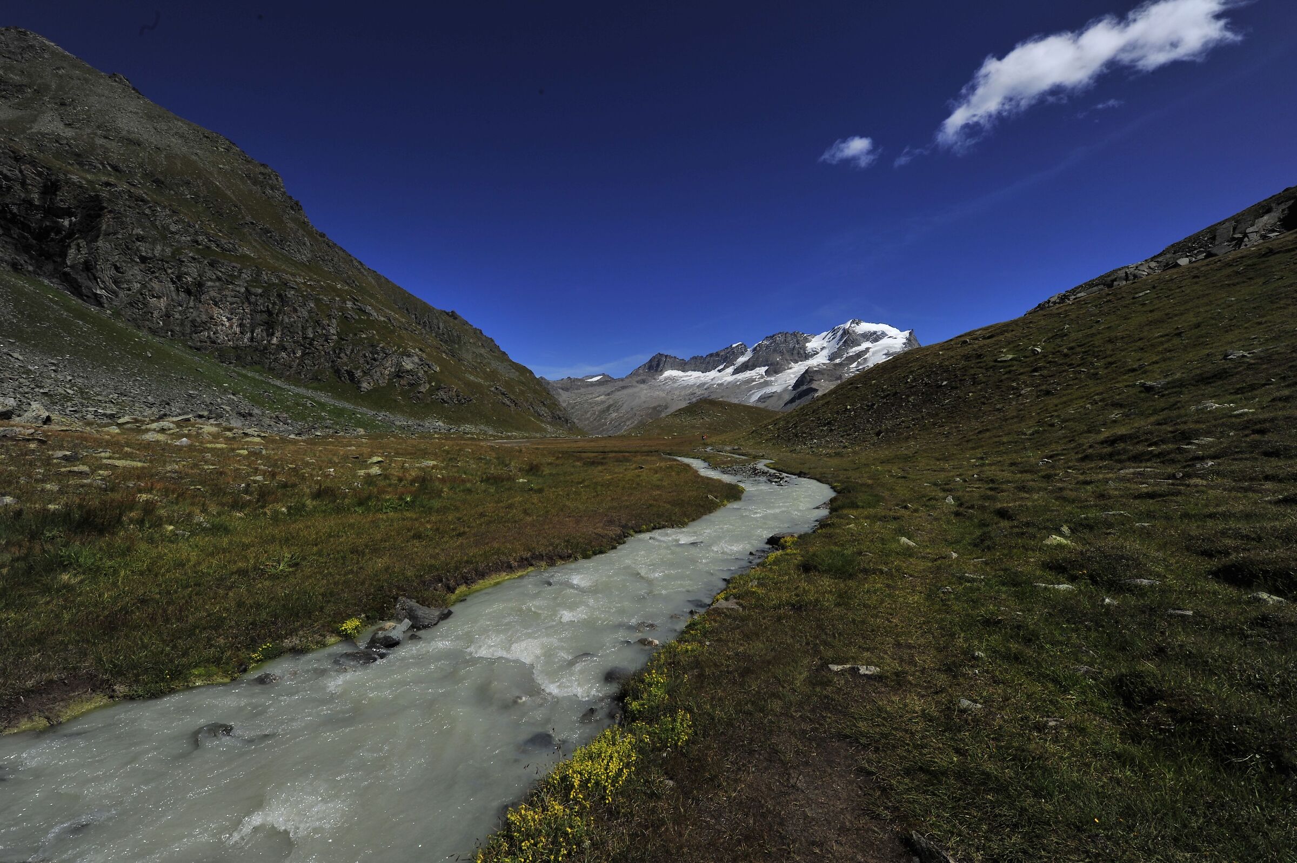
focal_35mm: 14
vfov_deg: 81.1
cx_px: 648
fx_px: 504
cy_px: 432
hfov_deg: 104.3
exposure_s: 1/500
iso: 200
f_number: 16
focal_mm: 14
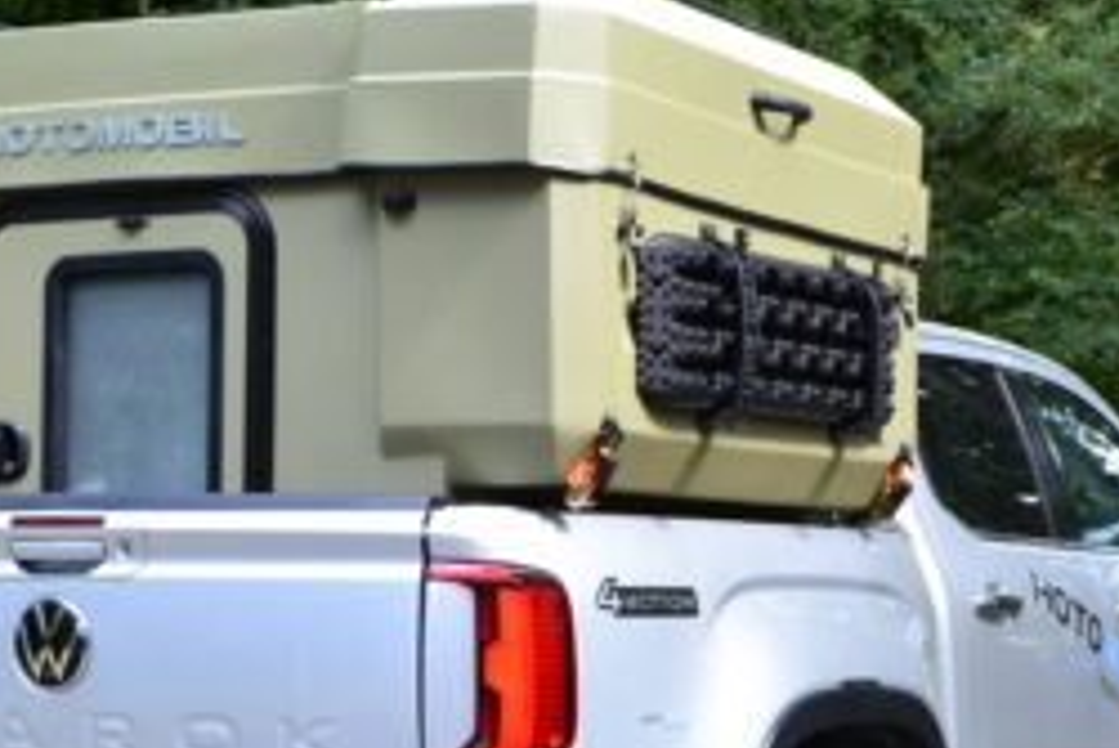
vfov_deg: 14.3
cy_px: 484
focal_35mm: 96
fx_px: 2986
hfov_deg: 21.2
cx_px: 544
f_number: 7.1
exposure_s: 1/40
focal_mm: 26
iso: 400
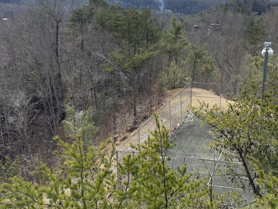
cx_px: 217
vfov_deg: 34.2
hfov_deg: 43.0
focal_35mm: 42
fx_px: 337
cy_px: 83
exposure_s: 1/3953
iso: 125
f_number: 1.78
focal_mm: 6.76
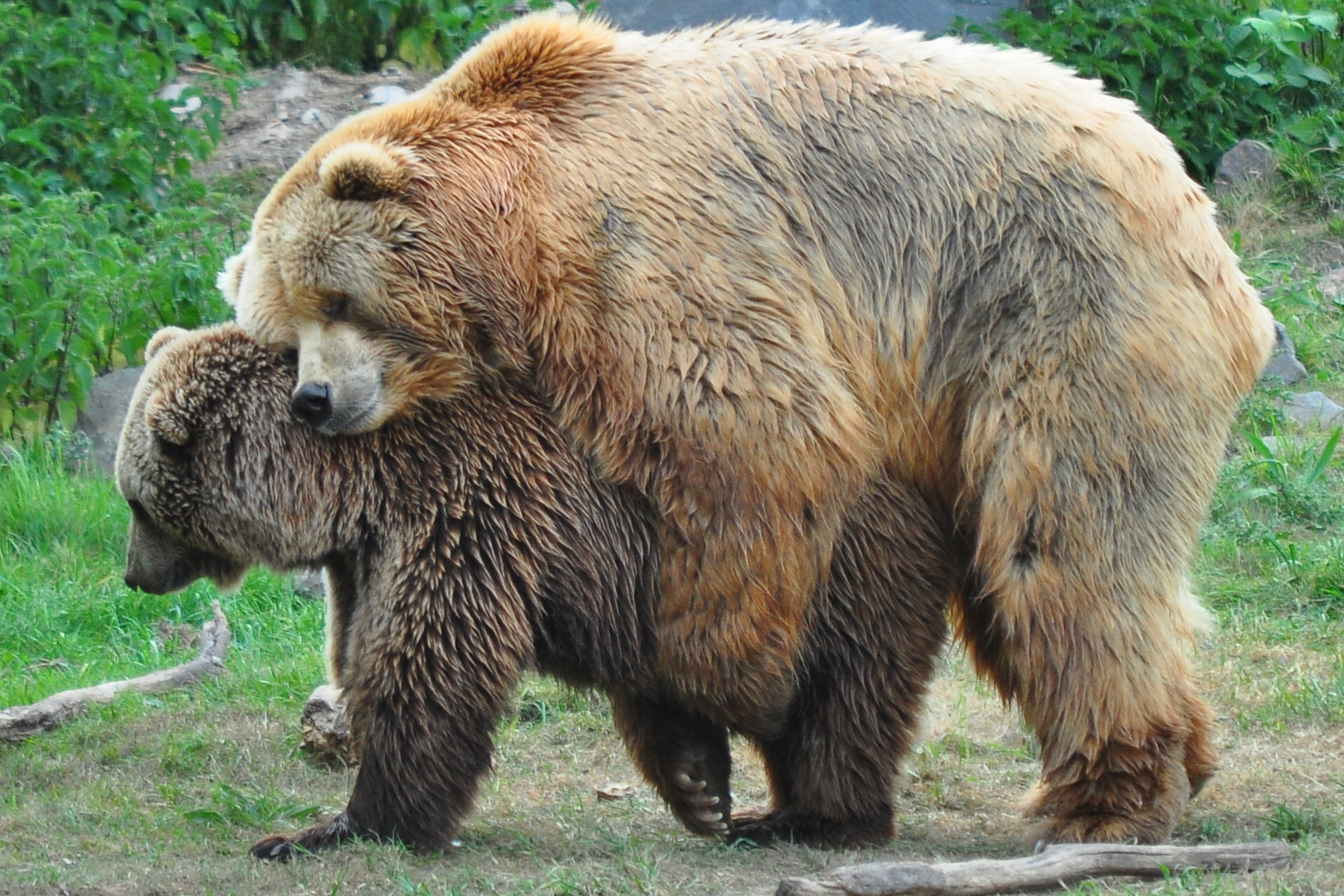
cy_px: 448
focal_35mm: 300
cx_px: 672
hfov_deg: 6.9
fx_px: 11199
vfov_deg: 4.6
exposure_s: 1/125
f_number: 6.3
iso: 400
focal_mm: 200
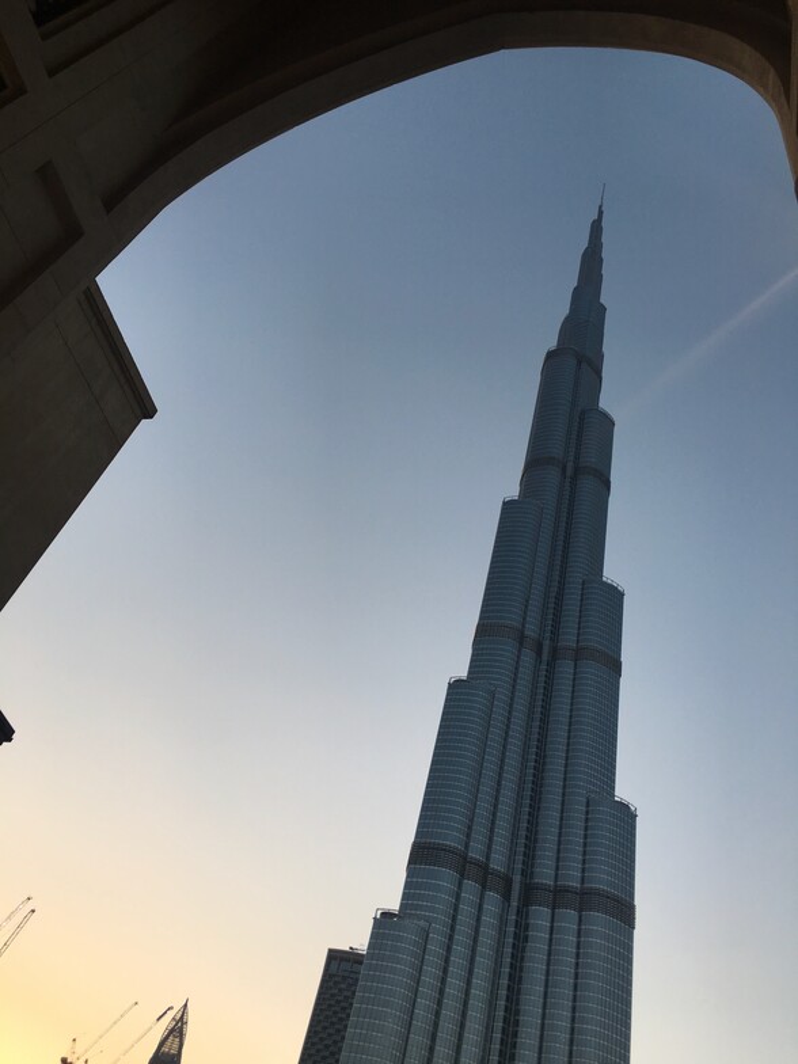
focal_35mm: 29
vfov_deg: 61.7
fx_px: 891
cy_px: 532
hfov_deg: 48.2
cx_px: 399
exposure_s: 1/268
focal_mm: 4.15
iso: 25
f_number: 2.2
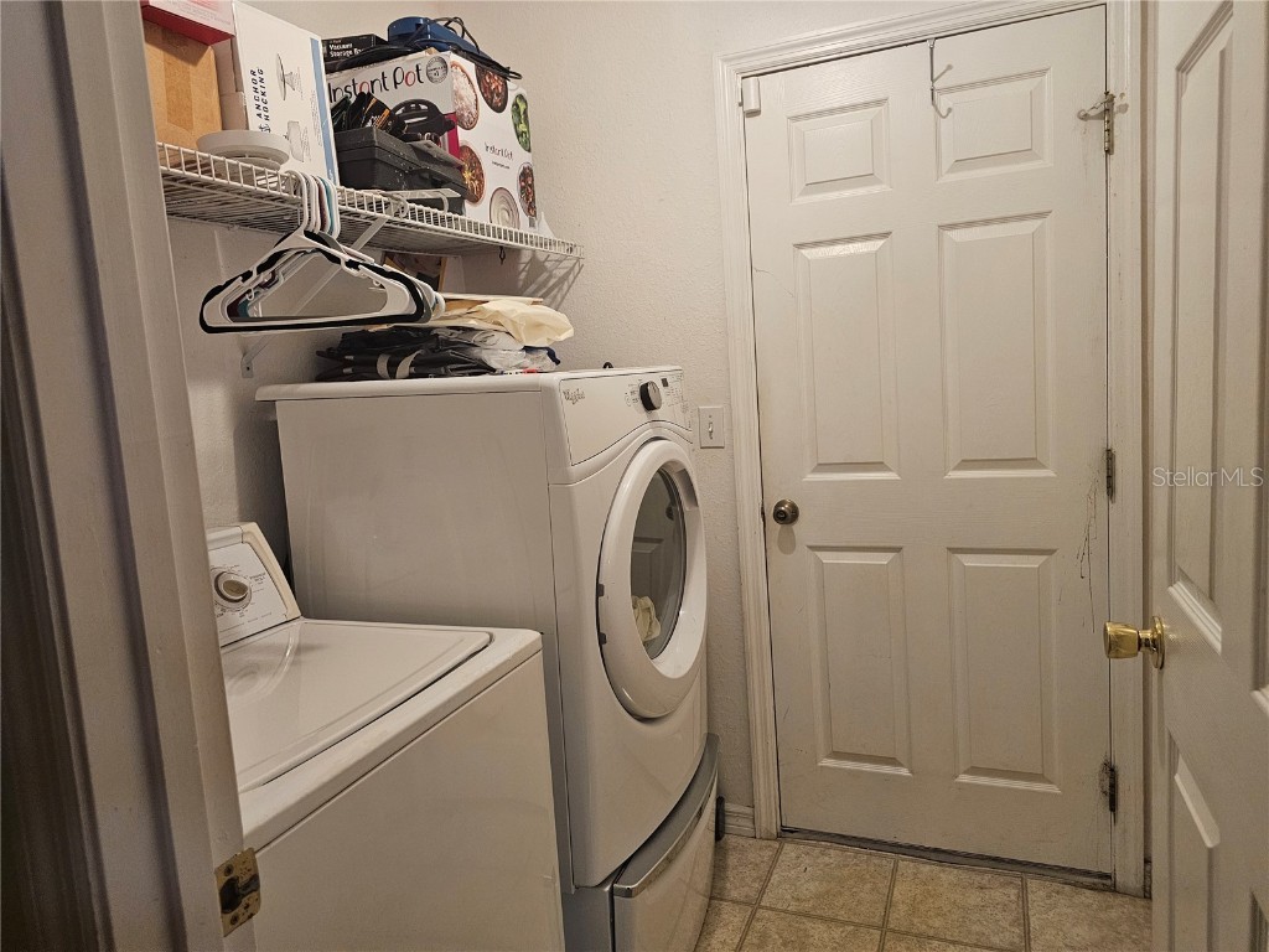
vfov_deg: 58.9
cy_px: 476
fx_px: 843
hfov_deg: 73.9
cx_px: 634
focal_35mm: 23
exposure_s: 1/120
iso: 500
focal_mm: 6.3
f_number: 1.7
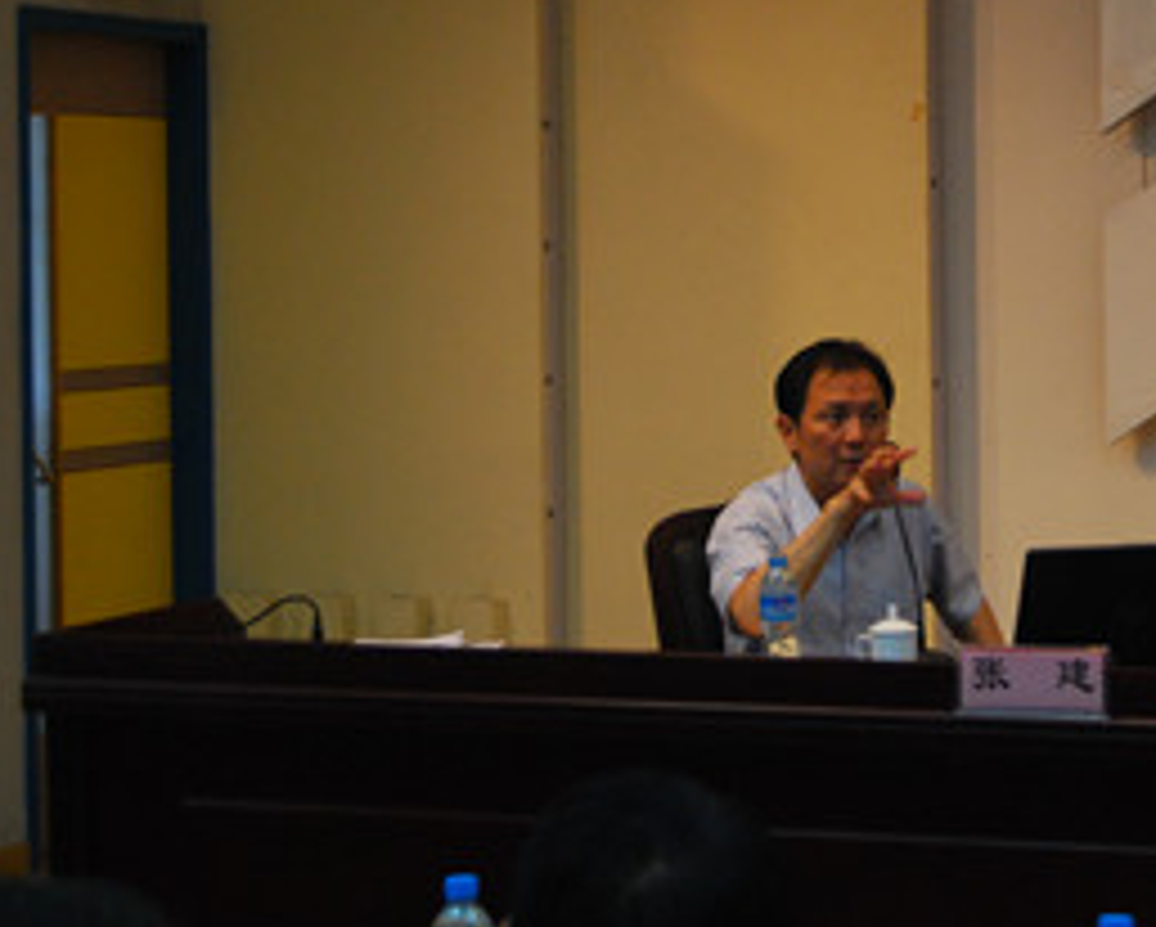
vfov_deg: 16.5
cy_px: 225
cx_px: 904
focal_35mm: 93
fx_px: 3184
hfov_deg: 20.4
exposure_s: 1/50
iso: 800
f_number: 4.5
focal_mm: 34
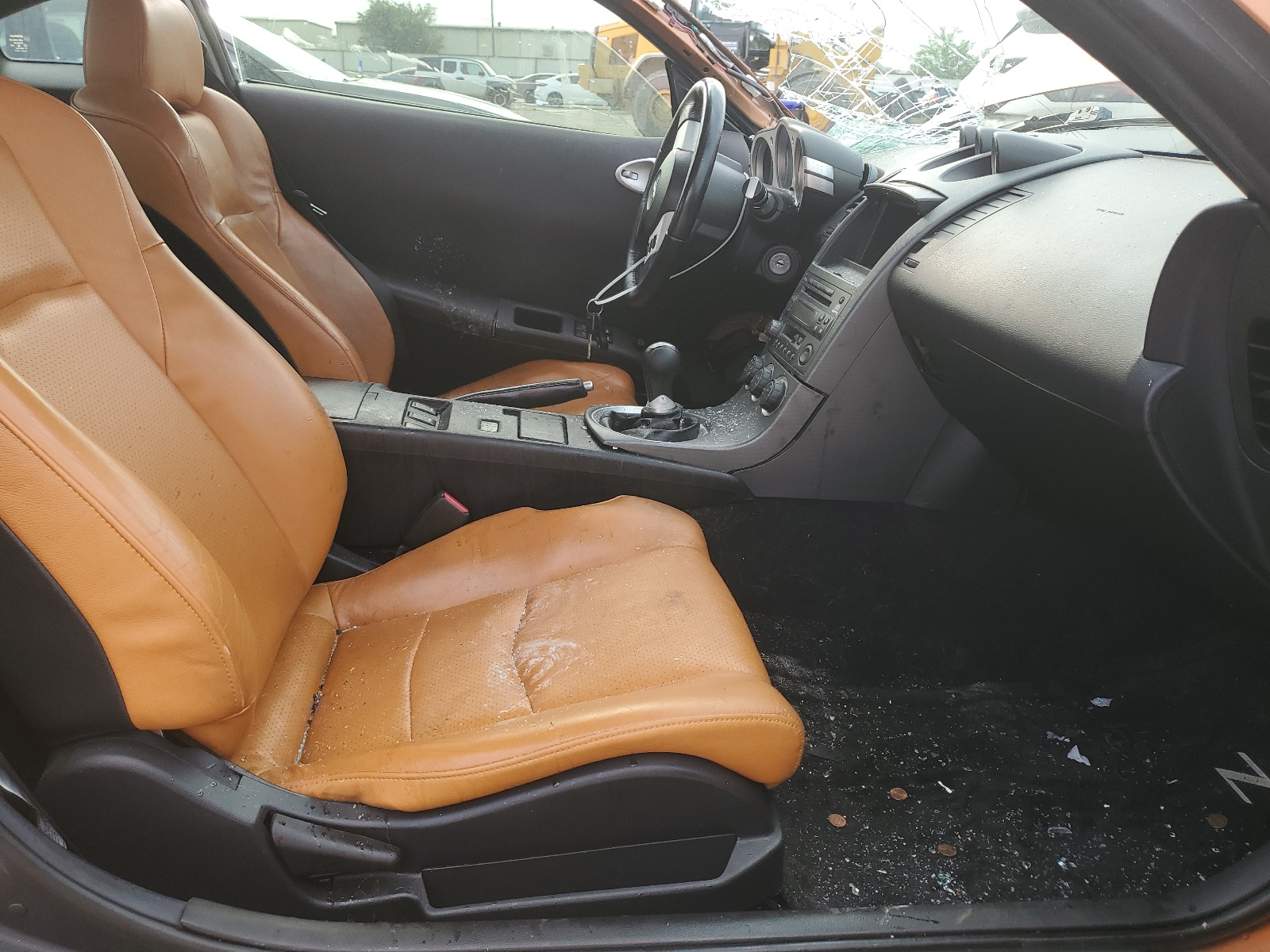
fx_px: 954
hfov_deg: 67.3
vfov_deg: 53.1
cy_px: 476
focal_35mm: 26
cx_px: 635
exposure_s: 1/244
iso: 50
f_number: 1.5
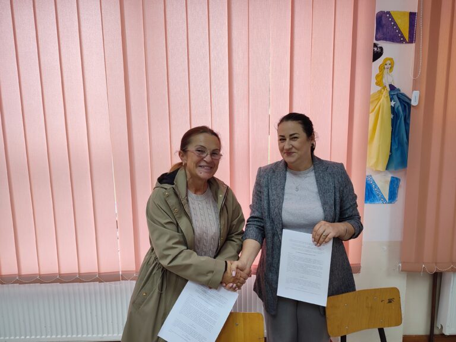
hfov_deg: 71.6
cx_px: 228
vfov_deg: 56.8
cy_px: 171
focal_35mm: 24
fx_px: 316
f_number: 1.89
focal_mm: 5.89
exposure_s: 1/33
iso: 195
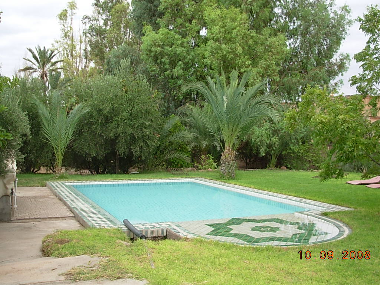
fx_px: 417
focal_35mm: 38
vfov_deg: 37.7
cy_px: 142
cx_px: 190
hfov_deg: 49.0
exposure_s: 1/304
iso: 50
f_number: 2.9
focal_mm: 6.3
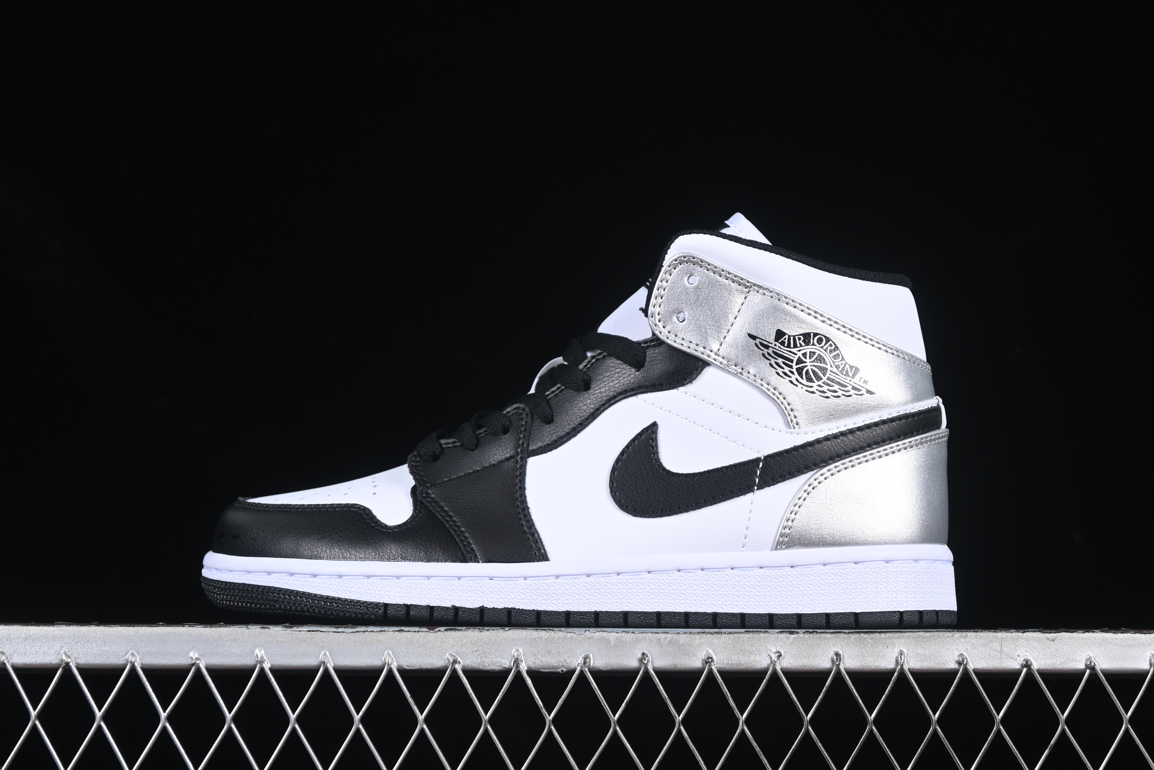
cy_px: 385
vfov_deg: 18.2
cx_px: 577
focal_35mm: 75
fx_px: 2404
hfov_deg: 27.0
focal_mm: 50
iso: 160
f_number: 6.3
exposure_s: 1/60
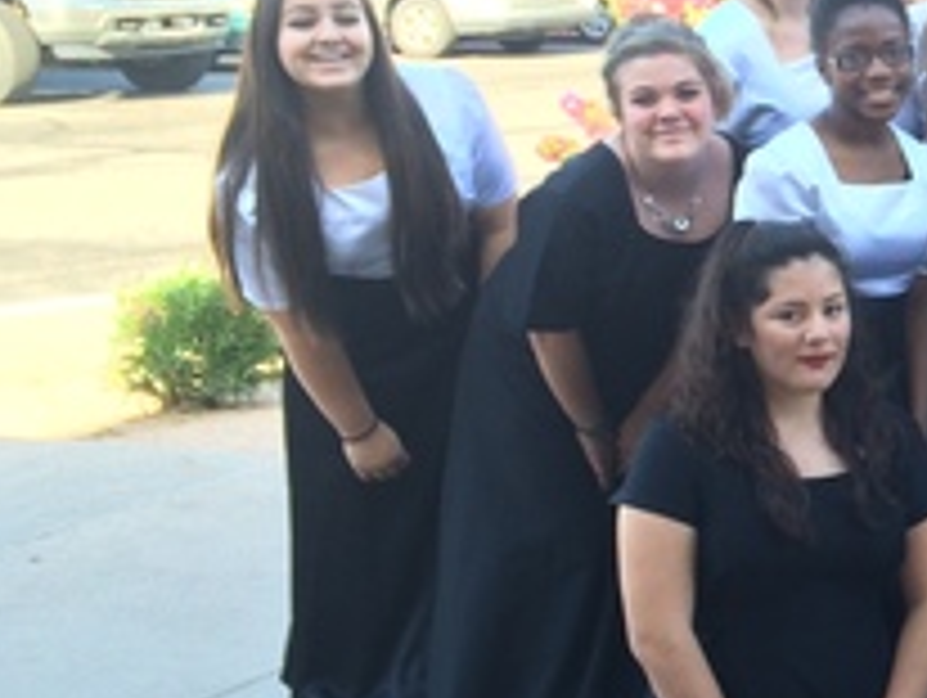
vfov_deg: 15.9
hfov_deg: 18.6
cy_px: 288
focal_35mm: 93
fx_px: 2493
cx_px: 1404
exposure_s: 1/142
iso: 32
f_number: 2.2
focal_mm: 4.12
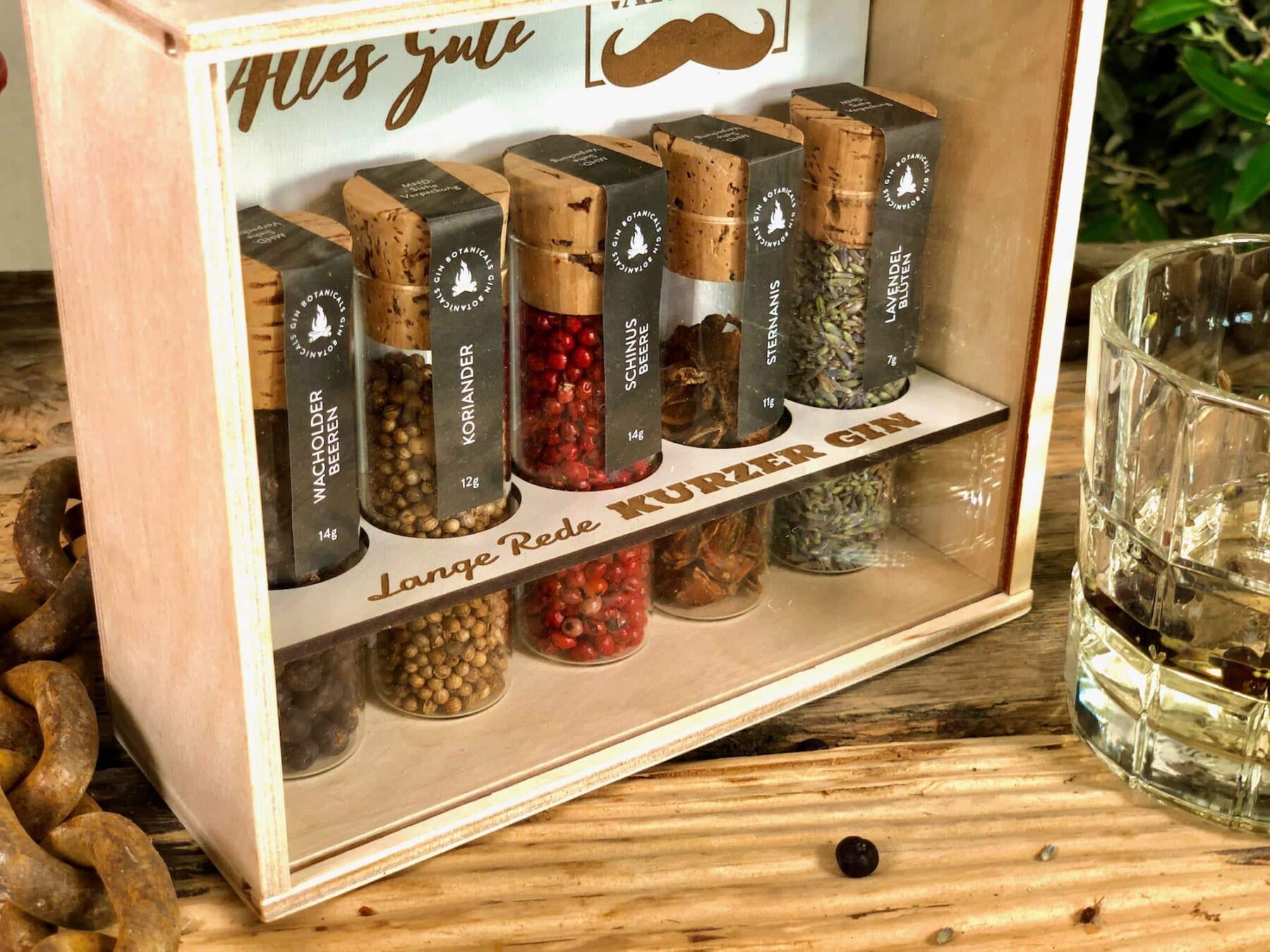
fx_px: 1908
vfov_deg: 28.0
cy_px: 476
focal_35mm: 52
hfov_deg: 36.8
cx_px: 635
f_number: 2.4
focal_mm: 6
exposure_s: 1/60
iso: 20
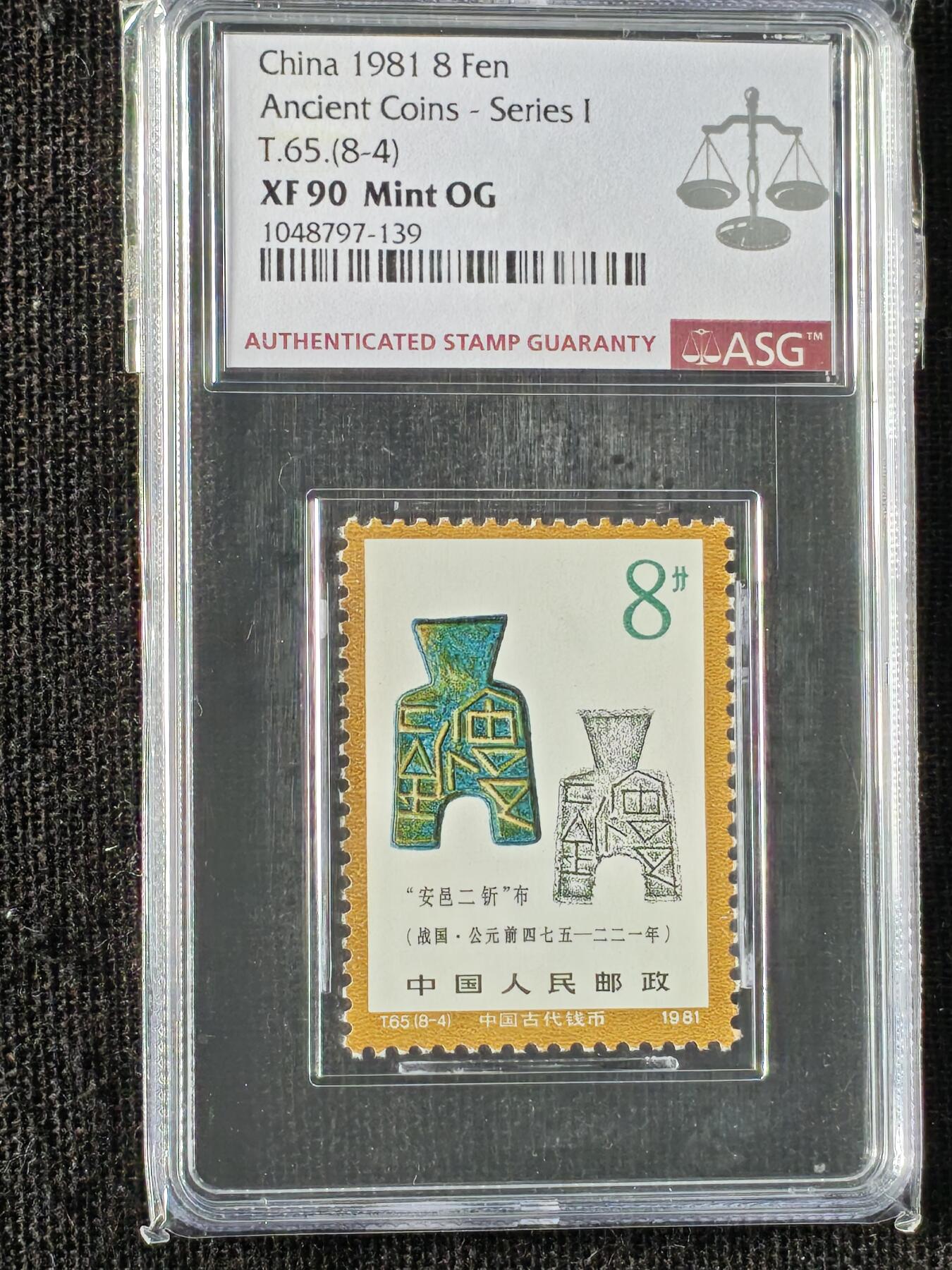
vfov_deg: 17.4
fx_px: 4144
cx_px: 476
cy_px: 635
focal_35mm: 113
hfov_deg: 13.1
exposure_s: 1/117
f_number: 1.5
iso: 50
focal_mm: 4.94
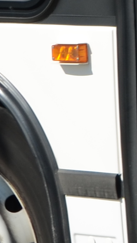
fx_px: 2705
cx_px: 499
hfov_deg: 2.8
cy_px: -10
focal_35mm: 419
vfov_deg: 5.1
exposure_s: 1/500
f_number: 6.3
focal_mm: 32
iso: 100
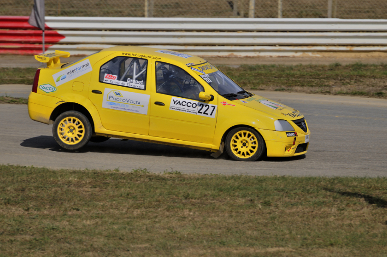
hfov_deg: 4.2
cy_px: 121
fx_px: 5304
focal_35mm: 494
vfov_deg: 2.8
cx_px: 185
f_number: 6.3
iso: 200
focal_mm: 300
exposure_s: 1/1000
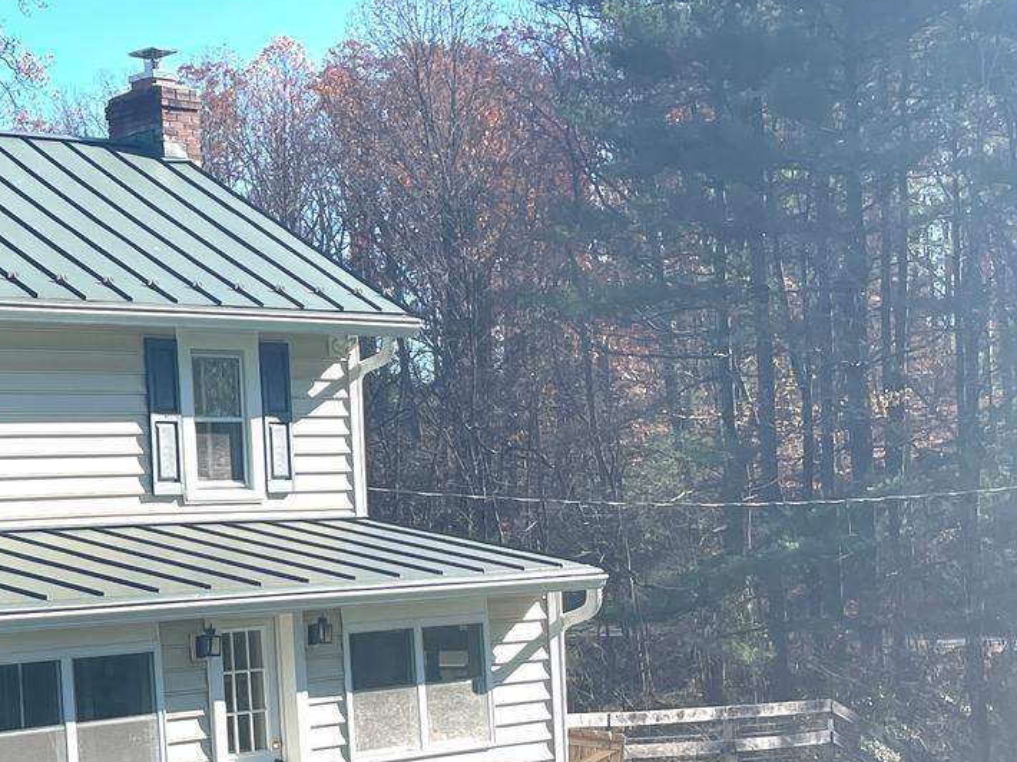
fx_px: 2203
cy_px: 609
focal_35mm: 75
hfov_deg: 24.3
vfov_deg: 19.4
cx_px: -103
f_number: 1.6
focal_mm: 4.2
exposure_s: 1/1770
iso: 32
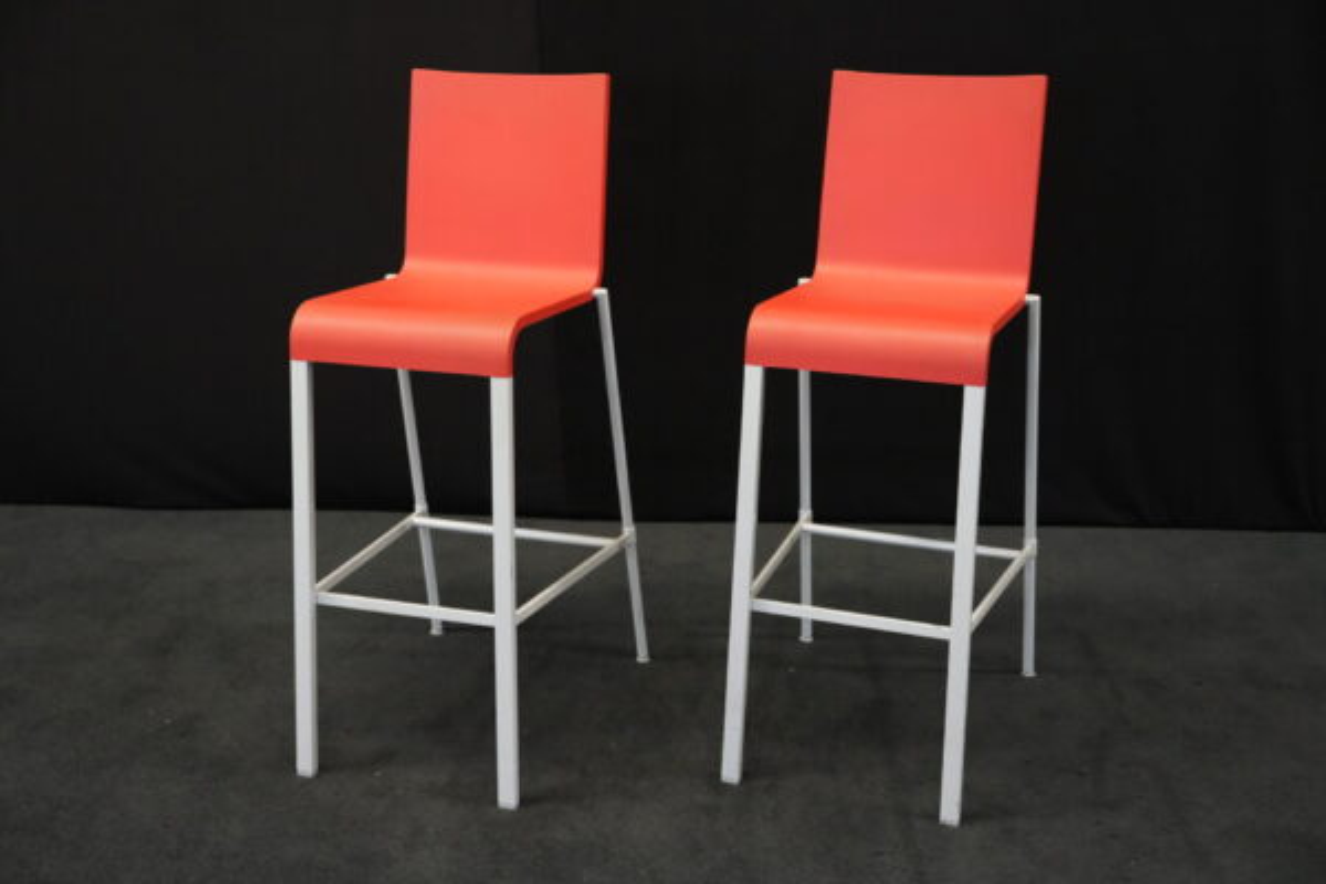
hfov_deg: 48.5
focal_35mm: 40
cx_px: 663
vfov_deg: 33.4
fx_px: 1473
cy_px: 442
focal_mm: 40
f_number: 4
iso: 6400
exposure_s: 1/160
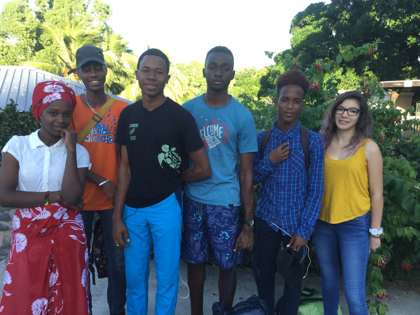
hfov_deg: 58.4
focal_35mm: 31
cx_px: 210
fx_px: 376
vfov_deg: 45.4
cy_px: 158
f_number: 2.4
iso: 25
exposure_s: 1/110
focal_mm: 3.3
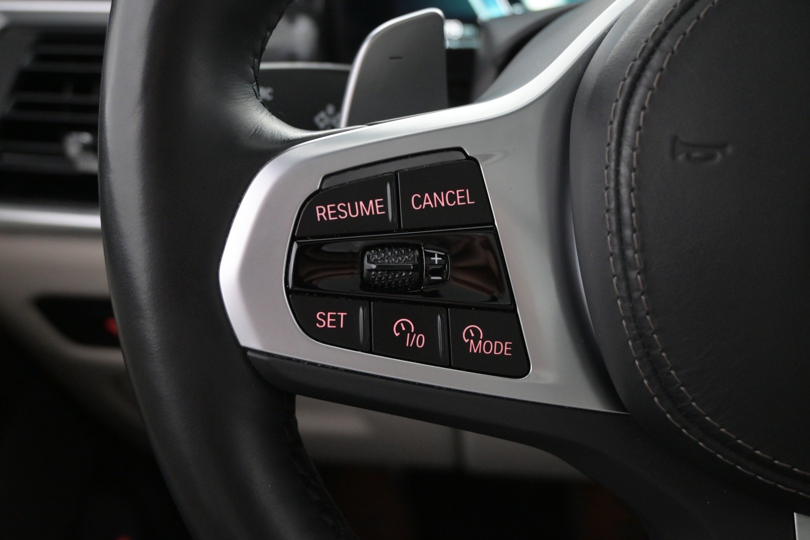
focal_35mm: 37
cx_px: 405
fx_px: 827
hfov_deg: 52.2
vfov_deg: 36.2
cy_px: 270
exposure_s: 1/40
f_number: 4.2
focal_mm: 24.5
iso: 2500
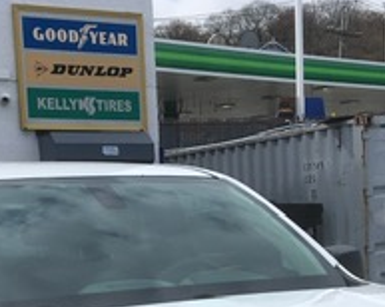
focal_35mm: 94
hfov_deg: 20.4
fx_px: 1070
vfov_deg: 15.1
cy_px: 459
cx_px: 178
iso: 25
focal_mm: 4.15
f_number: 2.2
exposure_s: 1/2653
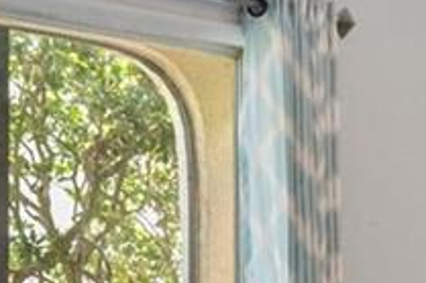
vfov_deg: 11.7
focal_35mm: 115
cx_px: 365
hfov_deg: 17.6
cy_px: 320
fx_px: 1360
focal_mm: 10
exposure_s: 1/6
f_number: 8
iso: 400
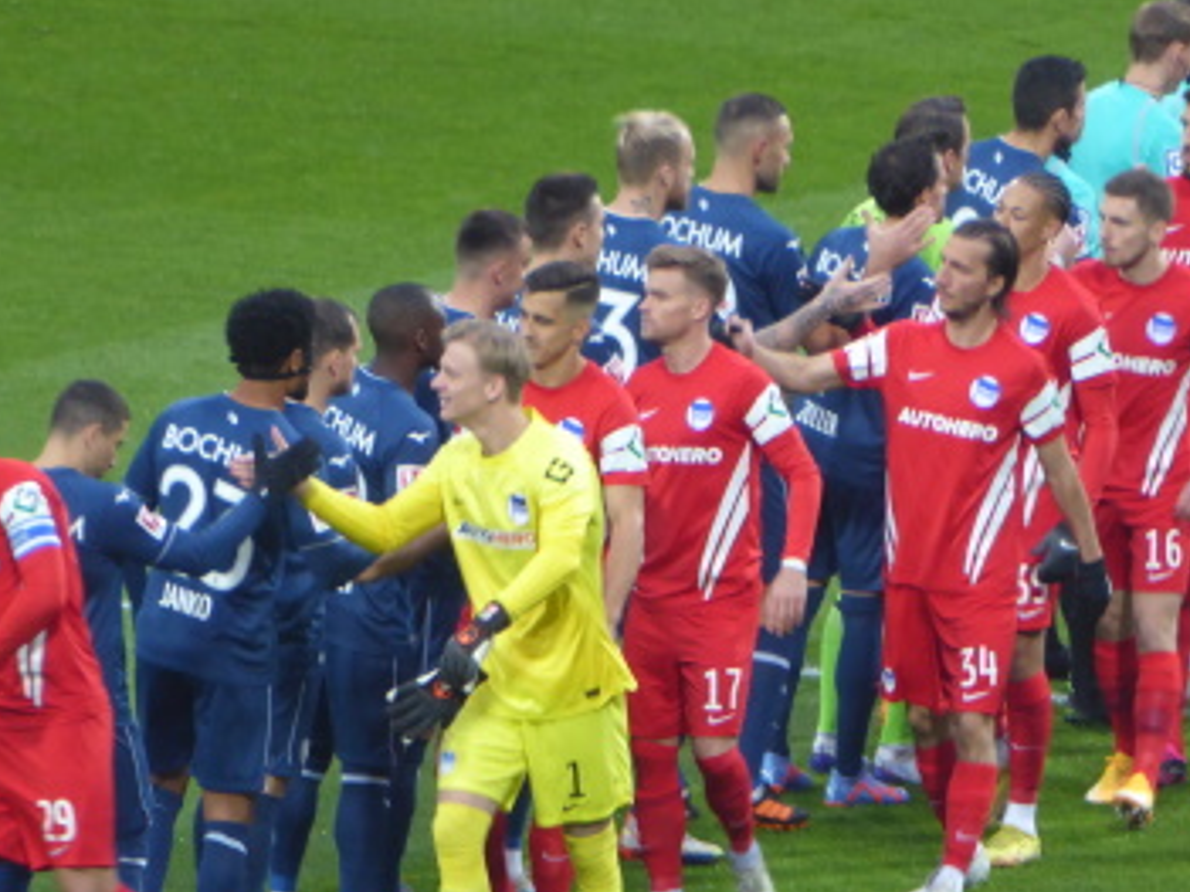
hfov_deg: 2.1
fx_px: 31754
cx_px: 600
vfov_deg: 1.6
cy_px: 485
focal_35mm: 924
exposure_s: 1/60
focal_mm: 129
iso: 400
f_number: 6.4
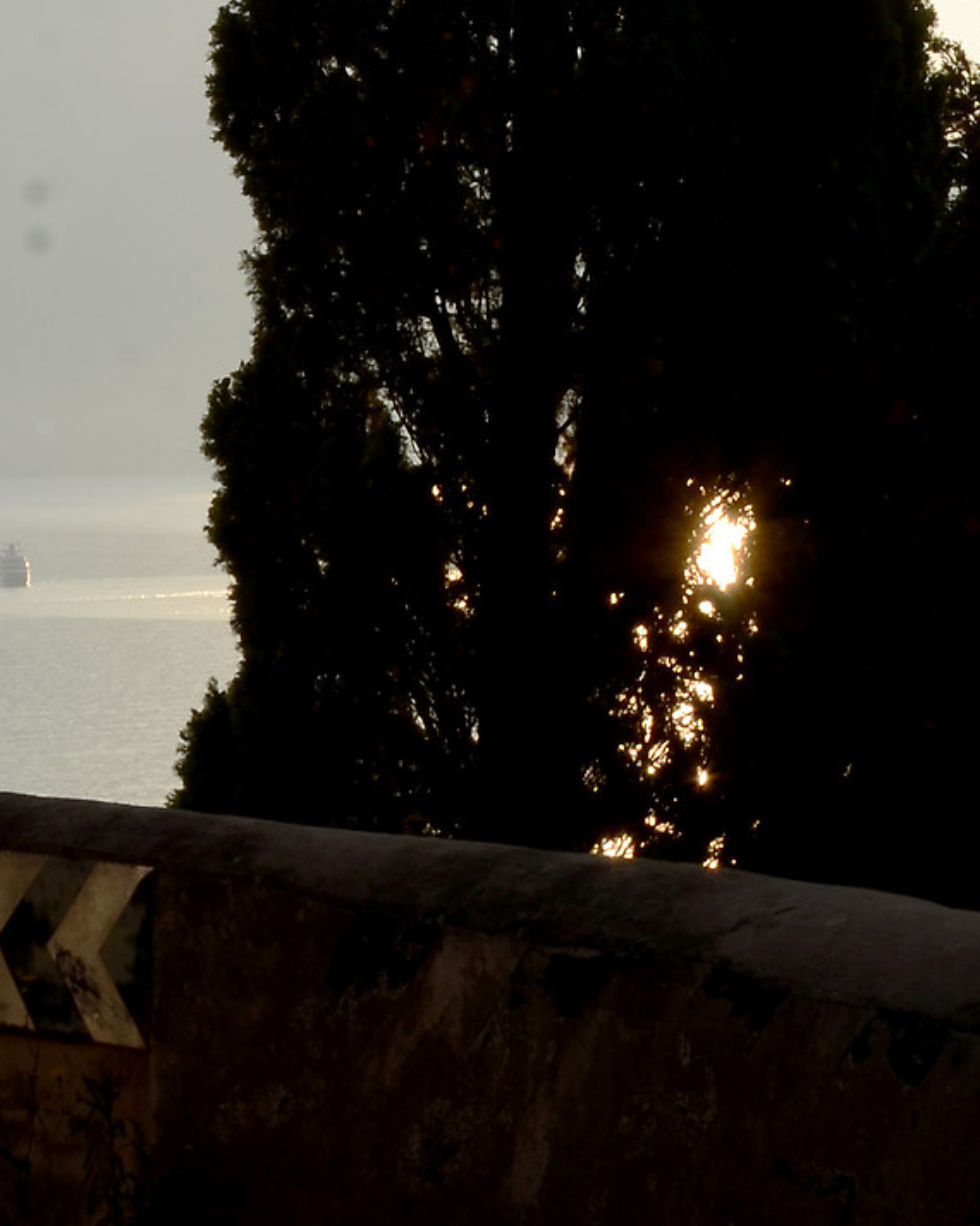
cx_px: 828
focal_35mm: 166
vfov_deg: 11.3
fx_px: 6006
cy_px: -535
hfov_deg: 9.3
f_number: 18
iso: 100
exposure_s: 1/80
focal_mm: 35
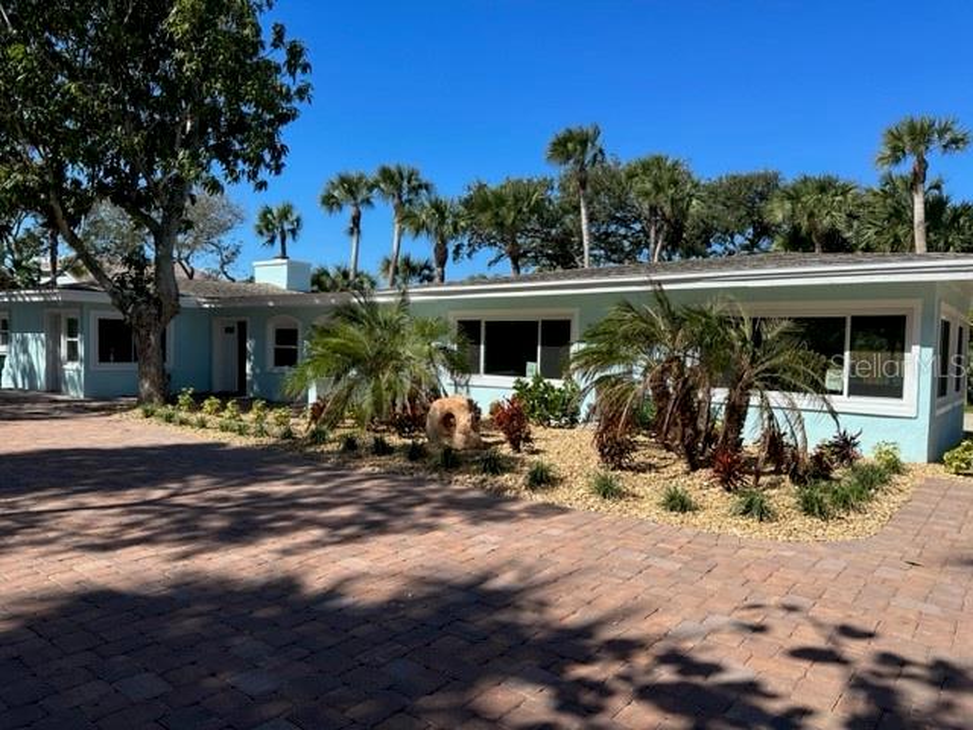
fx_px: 675
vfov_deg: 56.8
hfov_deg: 71.6
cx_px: 486
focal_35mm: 24
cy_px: 365
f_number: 1.78
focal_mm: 6.86
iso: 80
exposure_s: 1/4545
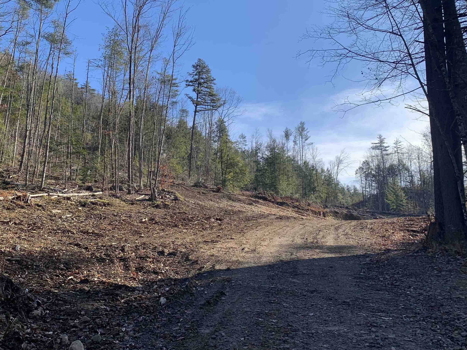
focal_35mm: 32
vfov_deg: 44.0
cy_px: 145
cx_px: 187
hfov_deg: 56.4
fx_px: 432
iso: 25
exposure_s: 1/1427
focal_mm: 4.25
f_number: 1.8
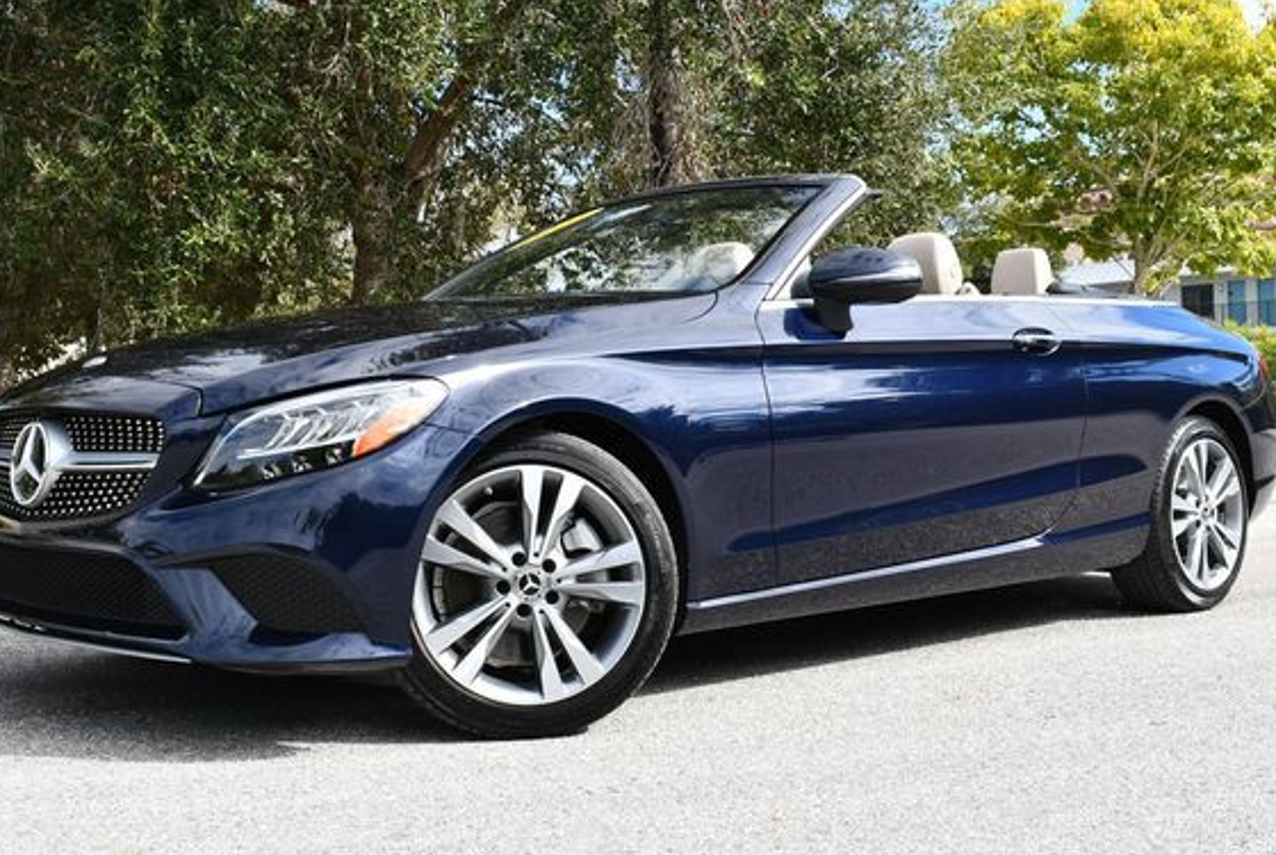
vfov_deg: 28.1
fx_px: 1704
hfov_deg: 41.1
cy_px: 376
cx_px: 624
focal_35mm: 48
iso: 180
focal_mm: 21
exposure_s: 1/250
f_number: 8
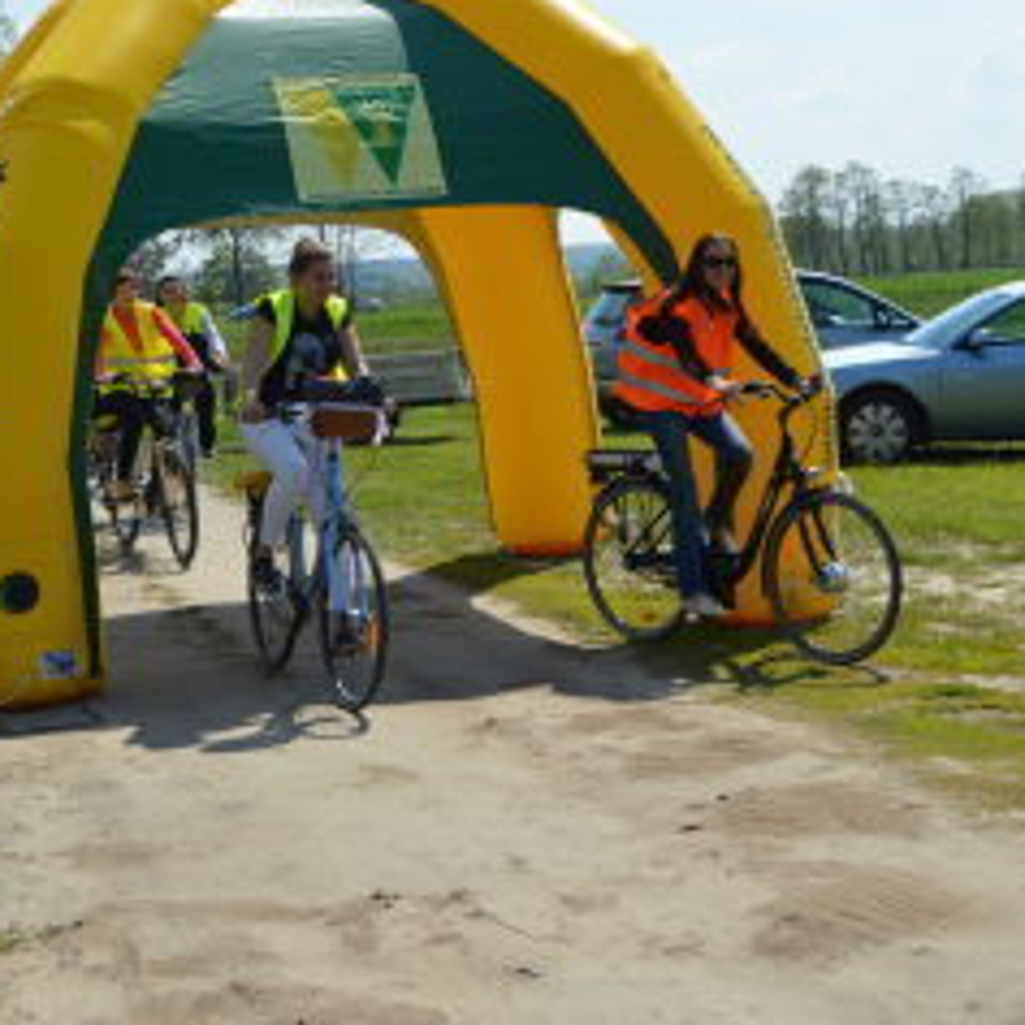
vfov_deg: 22.1
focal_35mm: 78
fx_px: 2613
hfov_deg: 22.2
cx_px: 562
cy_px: 303
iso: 100
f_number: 8
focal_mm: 24
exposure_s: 1/320
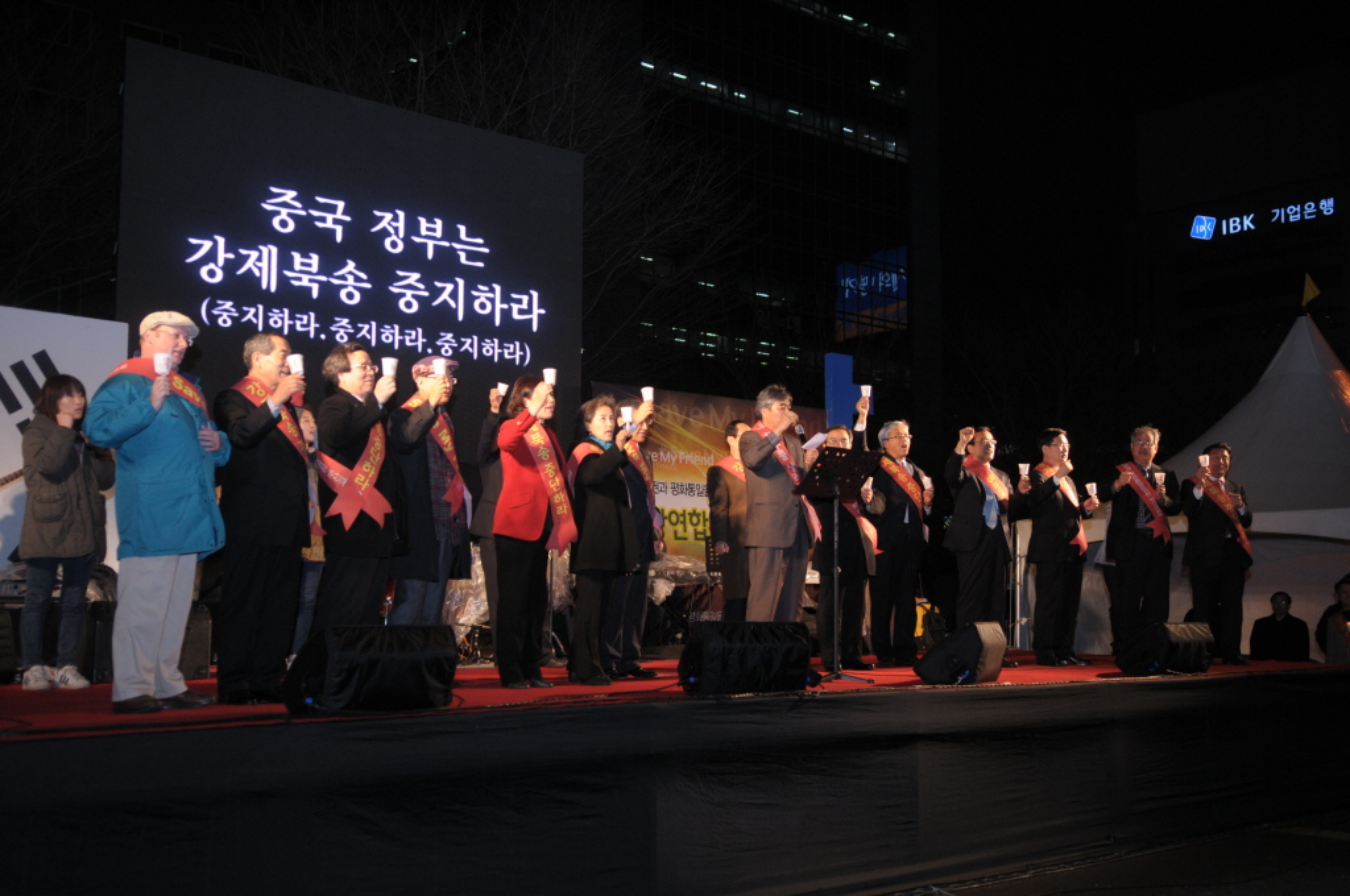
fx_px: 1461
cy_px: 448
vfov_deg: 34.1
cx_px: 675
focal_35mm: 39
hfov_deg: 49.6
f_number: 2.8
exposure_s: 1/320
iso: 400
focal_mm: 26
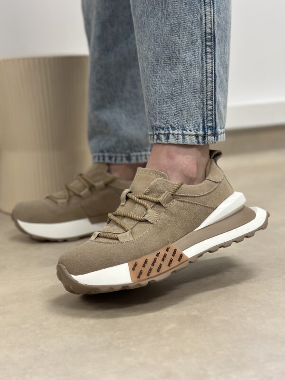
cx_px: 142
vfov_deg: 39.7
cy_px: 190
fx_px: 527
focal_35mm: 48
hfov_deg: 30.3
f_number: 1.78
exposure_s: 1/100
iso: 200
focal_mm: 6.86
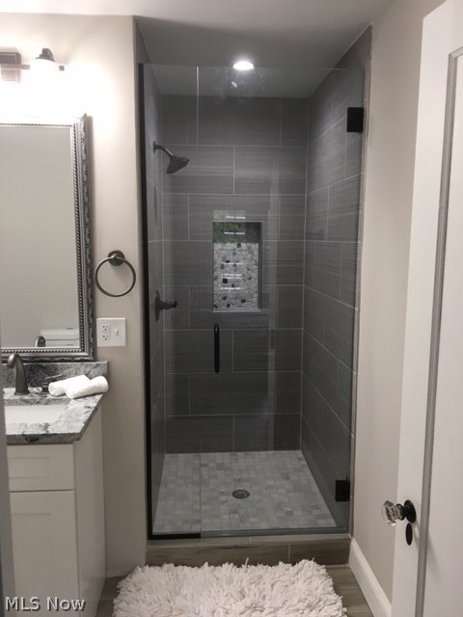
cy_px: 308
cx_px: 232
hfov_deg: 48.2
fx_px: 517
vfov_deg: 61.7
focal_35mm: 29
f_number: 2.2
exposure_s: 1/30
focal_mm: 4.15
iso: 50
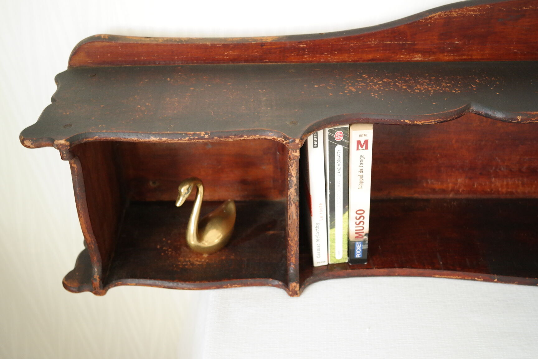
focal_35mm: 43
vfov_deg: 31.2
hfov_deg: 45.4
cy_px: 180
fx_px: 643
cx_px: 269
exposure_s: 1/30
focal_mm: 28
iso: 1600
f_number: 6.3
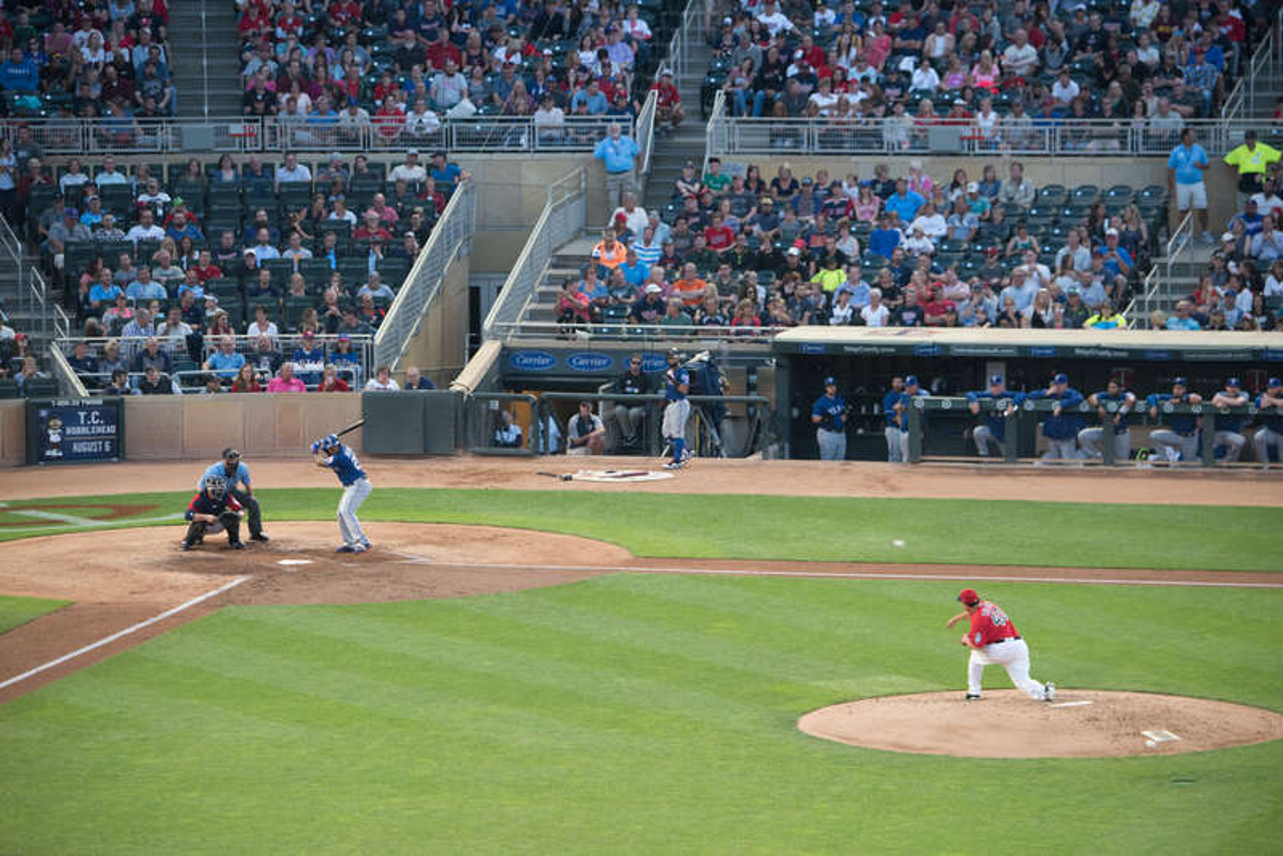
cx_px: 642
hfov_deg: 8.6
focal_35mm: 240
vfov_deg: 5.7
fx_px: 8556
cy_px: 428
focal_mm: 240
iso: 1250
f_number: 5.3
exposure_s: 1/250
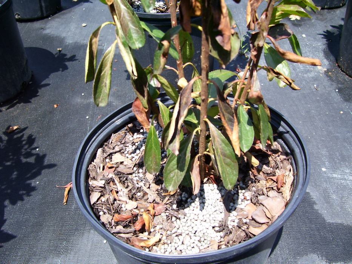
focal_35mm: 34
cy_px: 132
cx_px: 176
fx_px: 346
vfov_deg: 41.8
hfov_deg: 54.0
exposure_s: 1/500
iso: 80
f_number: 2.7
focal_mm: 5.6
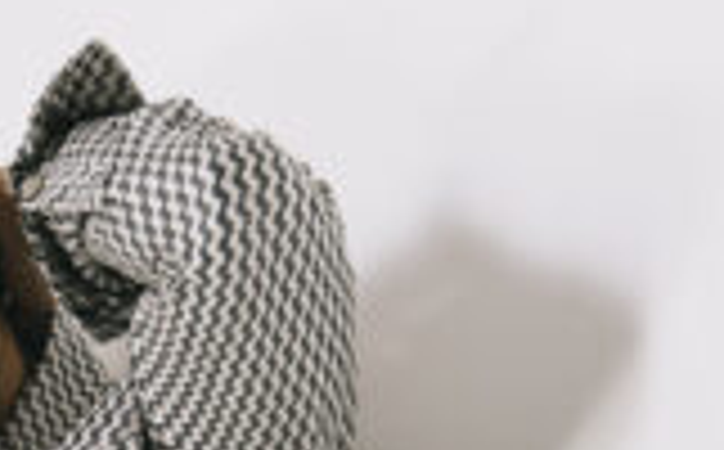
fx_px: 2364
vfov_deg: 10.6
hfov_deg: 17.1
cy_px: 567
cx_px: 31
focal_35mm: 120
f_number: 10
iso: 200
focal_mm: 45
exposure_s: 1/200
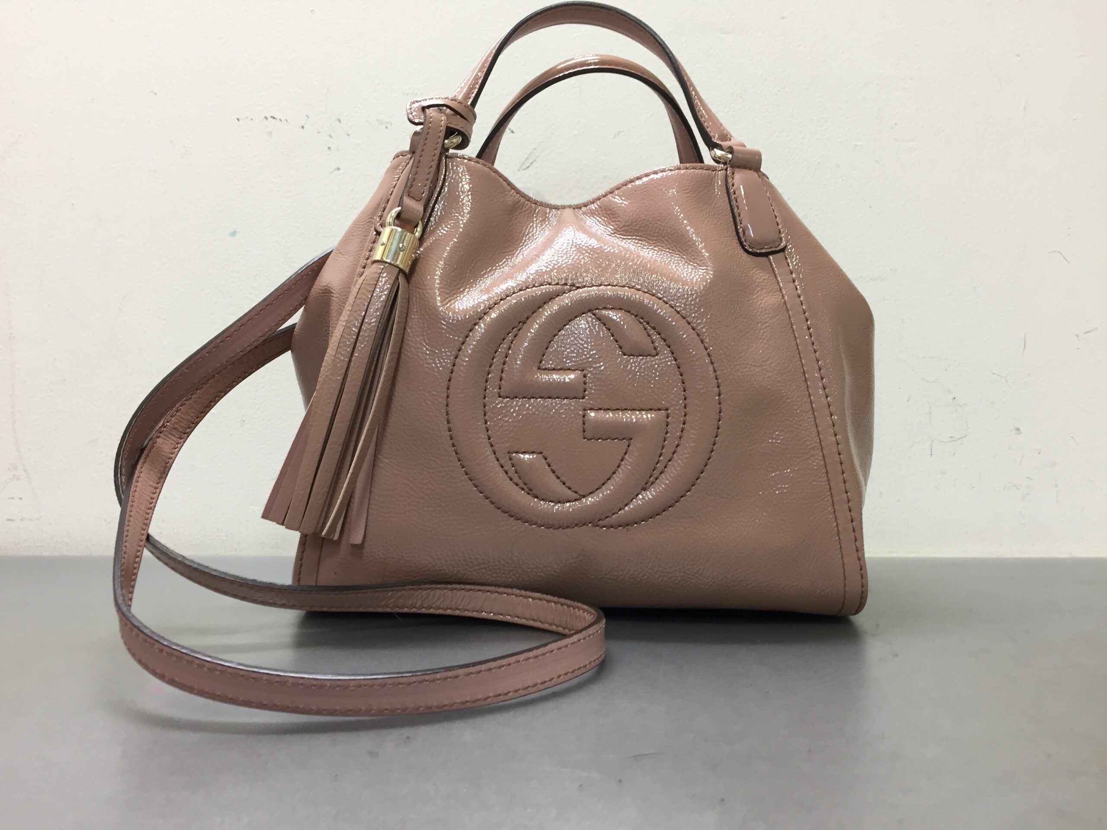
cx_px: 554
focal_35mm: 29
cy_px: 415
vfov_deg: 48.2
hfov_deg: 61.7
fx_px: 927
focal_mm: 4.15
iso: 80
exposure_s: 1/30
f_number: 2.2
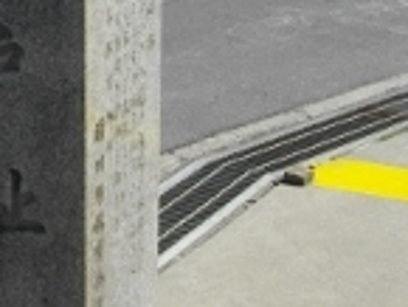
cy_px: -1
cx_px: -11
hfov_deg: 17.4
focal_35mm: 110
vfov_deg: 13.3
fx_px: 1298
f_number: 5.5
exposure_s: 1/400
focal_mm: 5.7
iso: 100
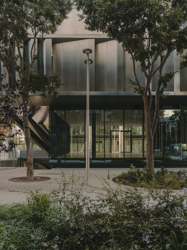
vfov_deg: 54.0
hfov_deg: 41.8
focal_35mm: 34
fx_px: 245
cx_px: 94
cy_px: 125
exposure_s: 1/105
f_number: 8
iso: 400
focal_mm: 43.3
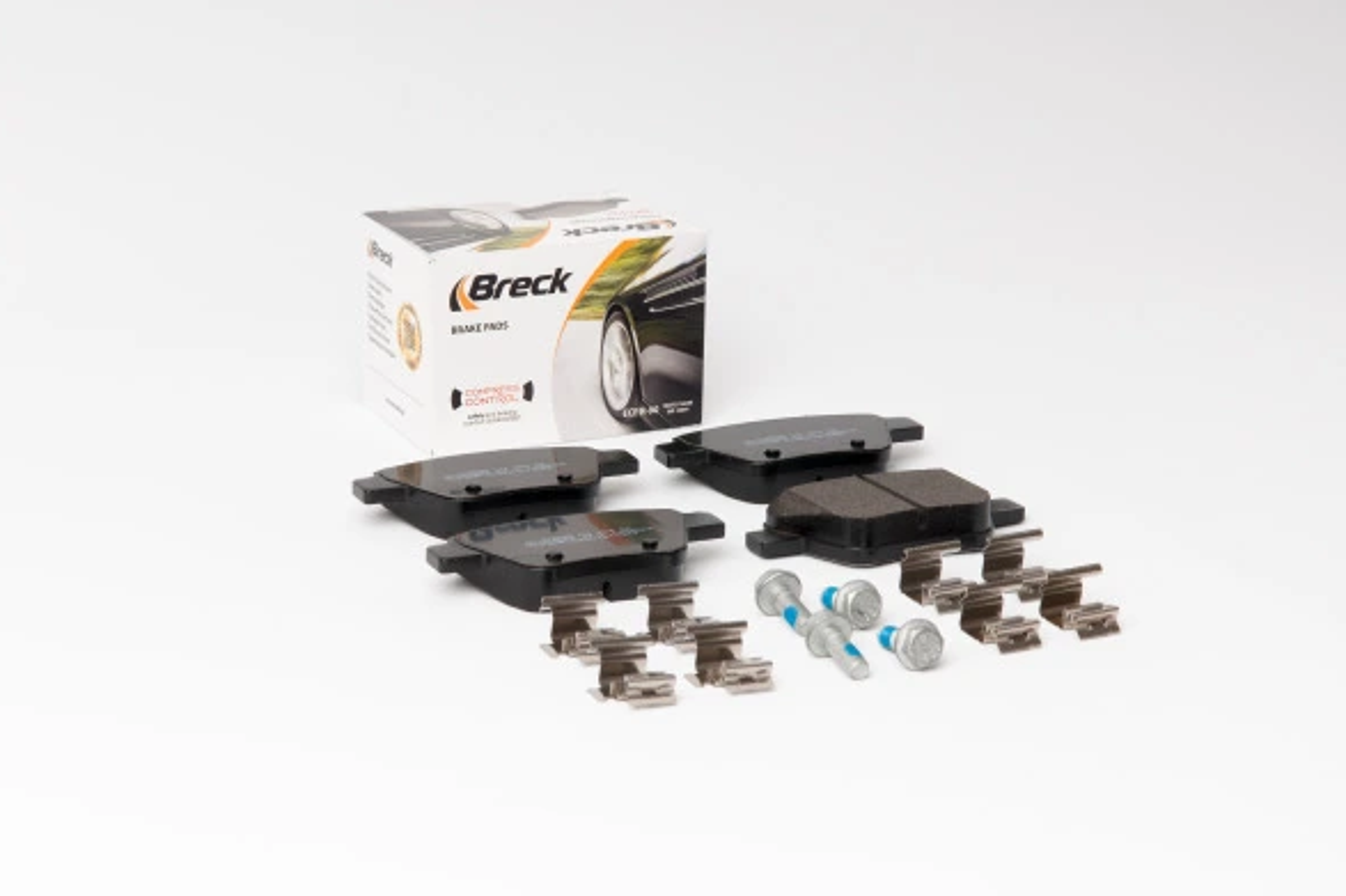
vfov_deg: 14.9
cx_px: 676
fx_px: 3439
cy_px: 449
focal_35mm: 92
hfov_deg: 22.1
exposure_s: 1/200
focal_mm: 60
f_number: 13
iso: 100
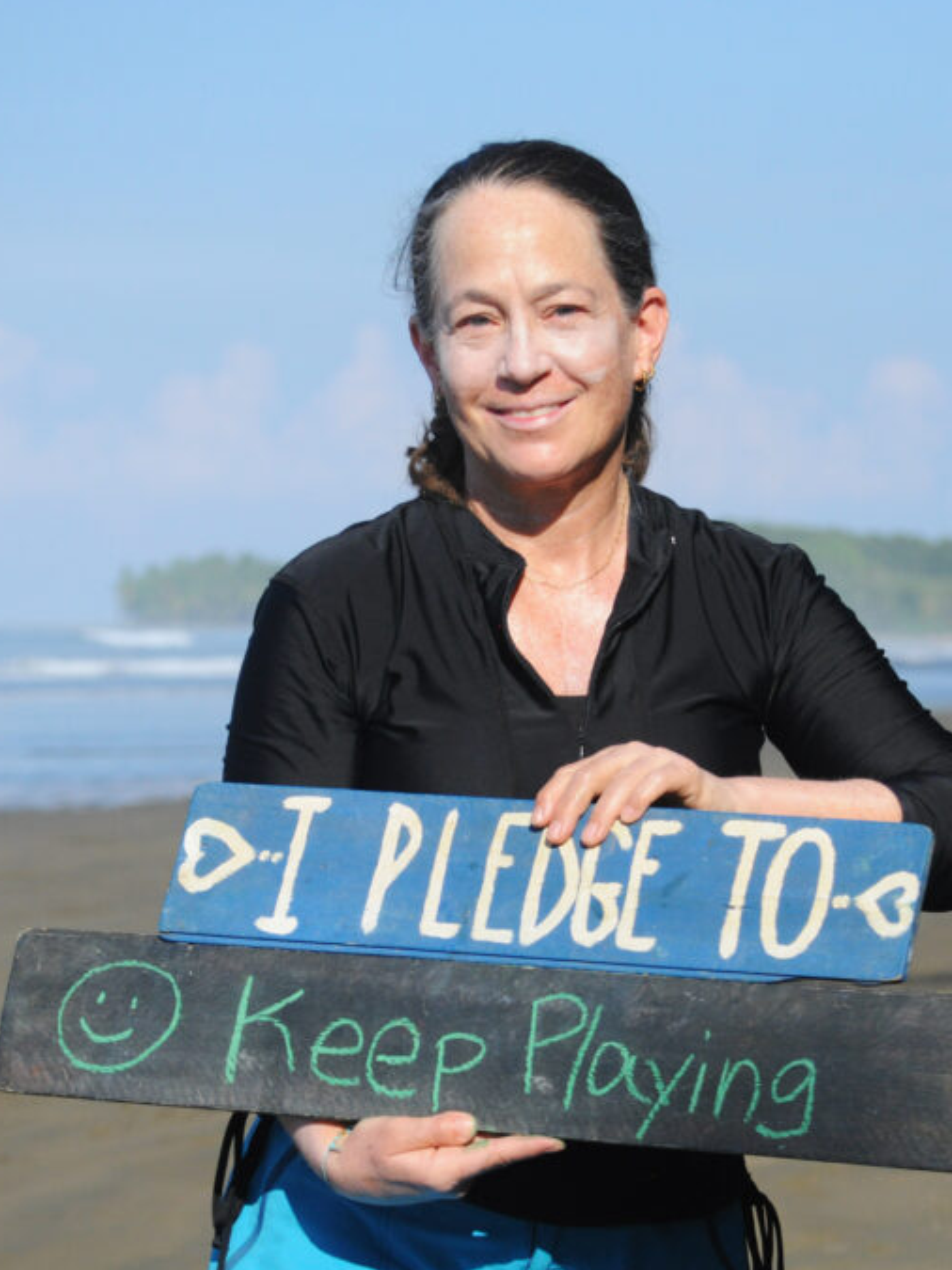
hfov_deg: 9.7
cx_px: 591
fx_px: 5612
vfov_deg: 12.9
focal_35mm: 153
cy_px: 632
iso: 800
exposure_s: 1/4000
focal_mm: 70
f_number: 5.6
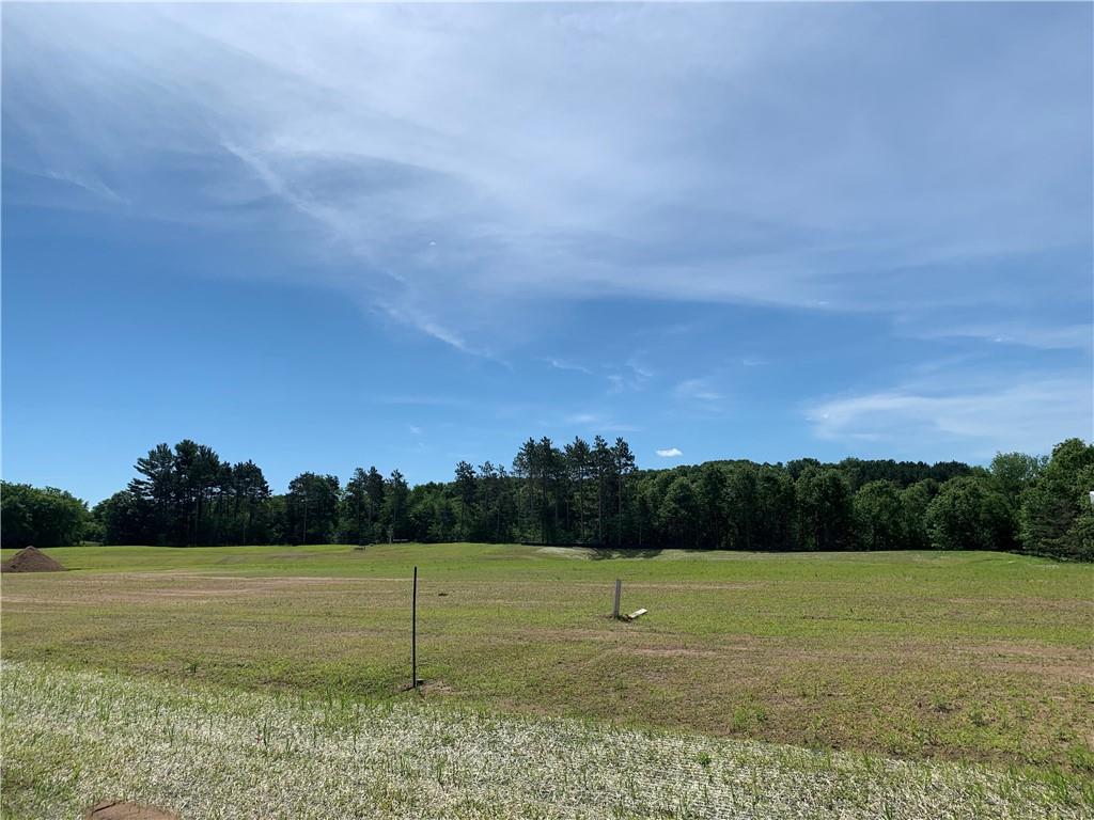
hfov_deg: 67.3
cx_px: 547
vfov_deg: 53.1
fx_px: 822
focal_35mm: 26
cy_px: 410
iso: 25
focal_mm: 4.25
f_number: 1.8
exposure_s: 1/5128
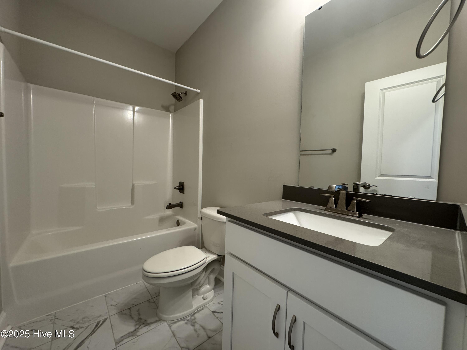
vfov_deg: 85.7
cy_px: 175
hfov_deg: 102.1
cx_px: 234
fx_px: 189
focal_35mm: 14
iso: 320
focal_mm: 2.22
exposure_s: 1/120
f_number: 2.2
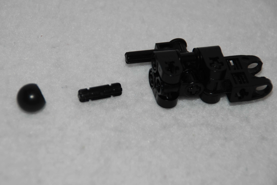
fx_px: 1792
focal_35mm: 233
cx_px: 135
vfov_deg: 5.9
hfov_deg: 8.8
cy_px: 84
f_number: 5.6
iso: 100
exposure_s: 1/60
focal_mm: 135
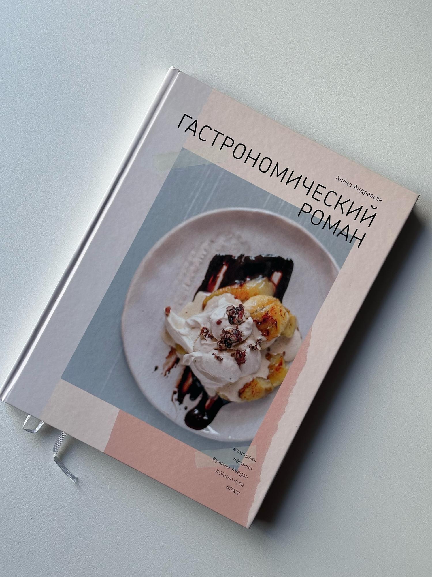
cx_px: 216
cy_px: 288
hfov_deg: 30.3
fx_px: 799
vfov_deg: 39.7
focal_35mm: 48
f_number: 1.78
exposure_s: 1/121
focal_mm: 6.86
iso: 50
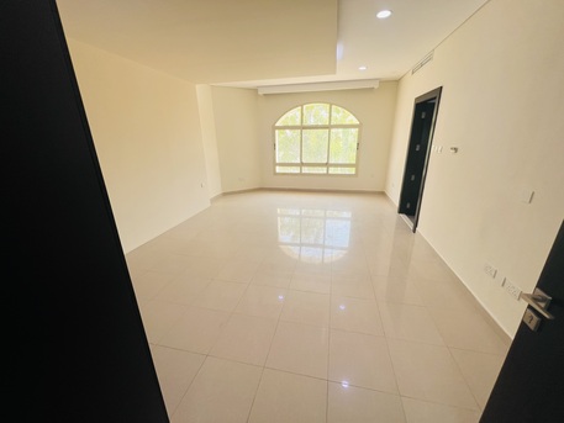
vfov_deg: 89.9
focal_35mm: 13
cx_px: 282
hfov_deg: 106.2
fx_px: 212
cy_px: 212
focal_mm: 1.57
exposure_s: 1/99
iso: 50
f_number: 1.8
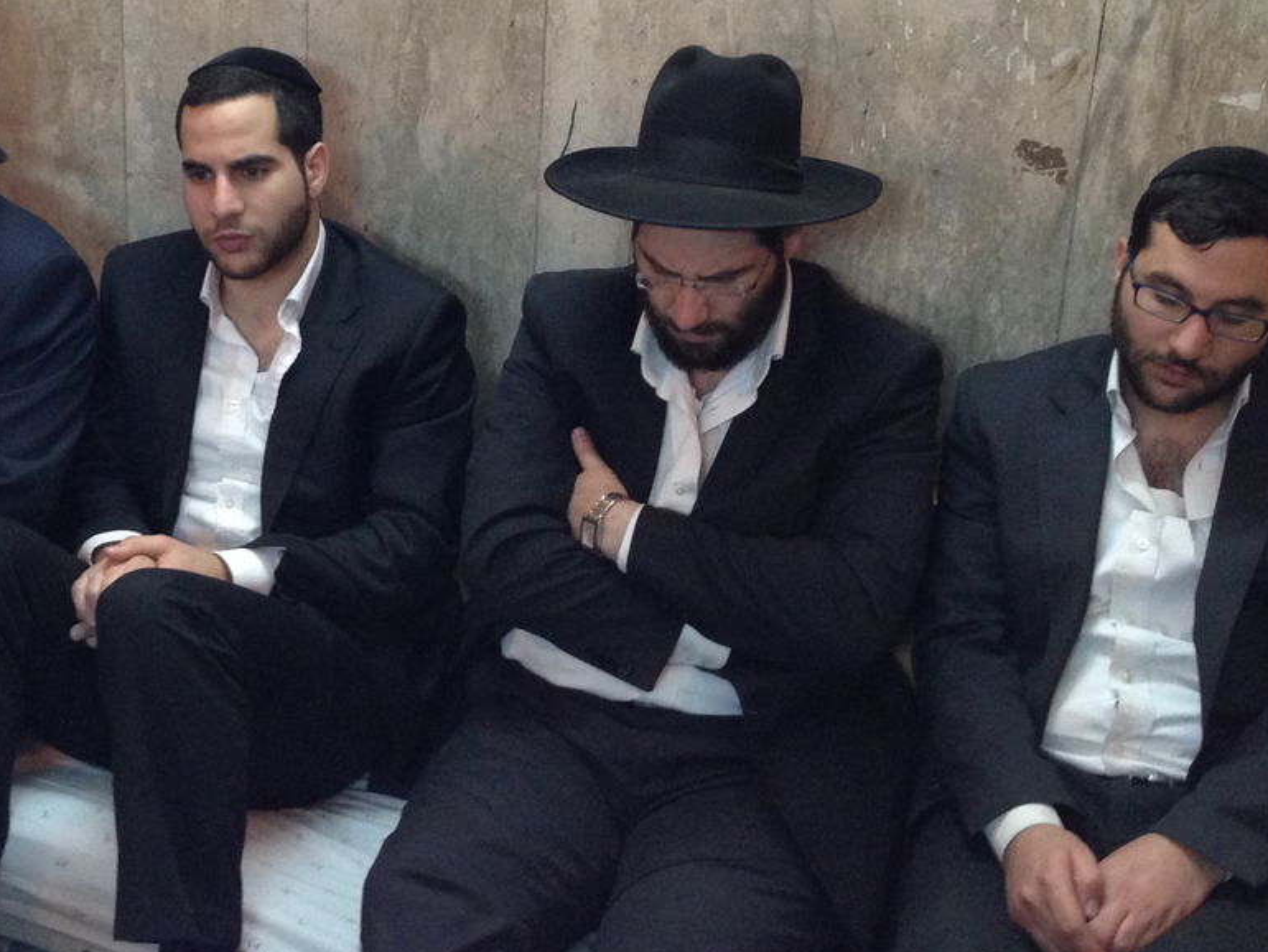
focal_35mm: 60
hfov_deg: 31.6
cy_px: 244
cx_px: 329
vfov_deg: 24.2
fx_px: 2199
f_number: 2.4
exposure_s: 1/20
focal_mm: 4.13
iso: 250
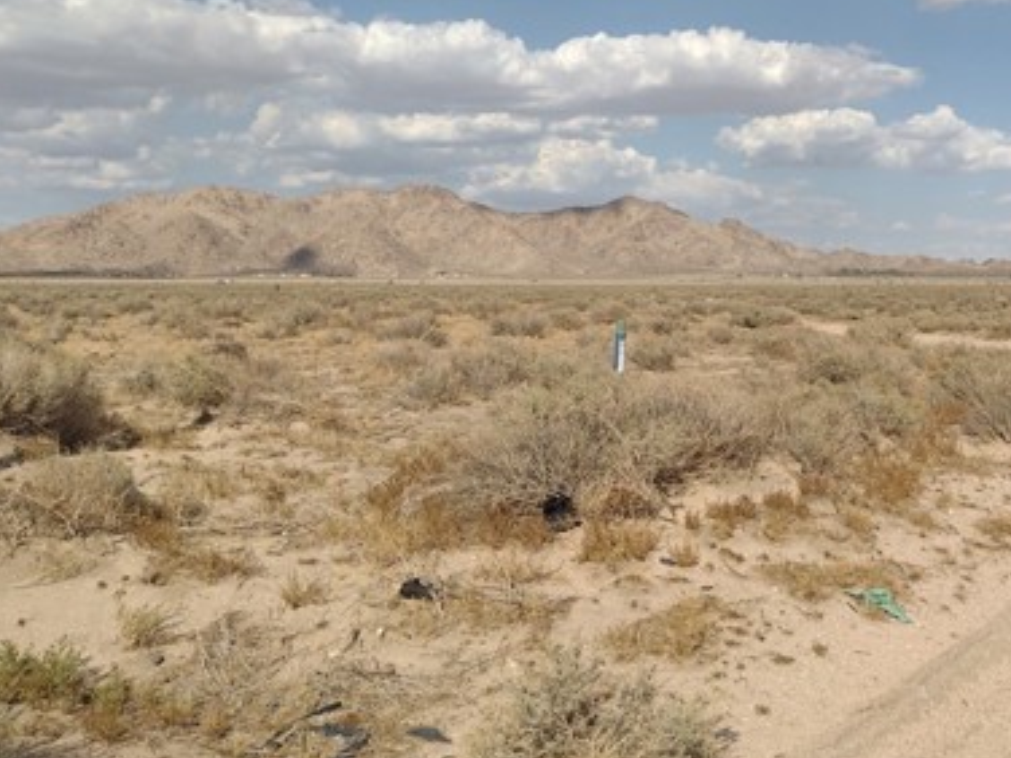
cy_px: 255
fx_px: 1343
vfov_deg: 31.3
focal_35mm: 46
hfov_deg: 40.5
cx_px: 710
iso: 100
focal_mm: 4.71
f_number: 1.7
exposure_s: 1/3860
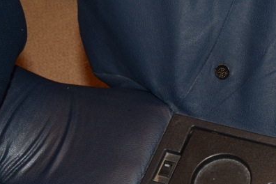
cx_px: 289
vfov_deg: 13.4
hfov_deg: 19.3
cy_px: 109
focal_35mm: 102
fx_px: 784
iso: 900
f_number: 4
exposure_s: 1/60
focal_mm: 27
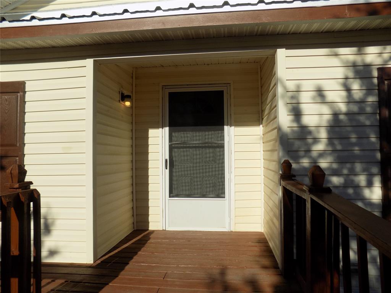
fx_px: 260
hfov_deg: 73.9
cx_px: 196
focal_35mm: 23
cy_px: 146
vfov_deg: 58.9
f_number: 9.9
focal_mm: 4
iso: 80
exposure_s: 1/250
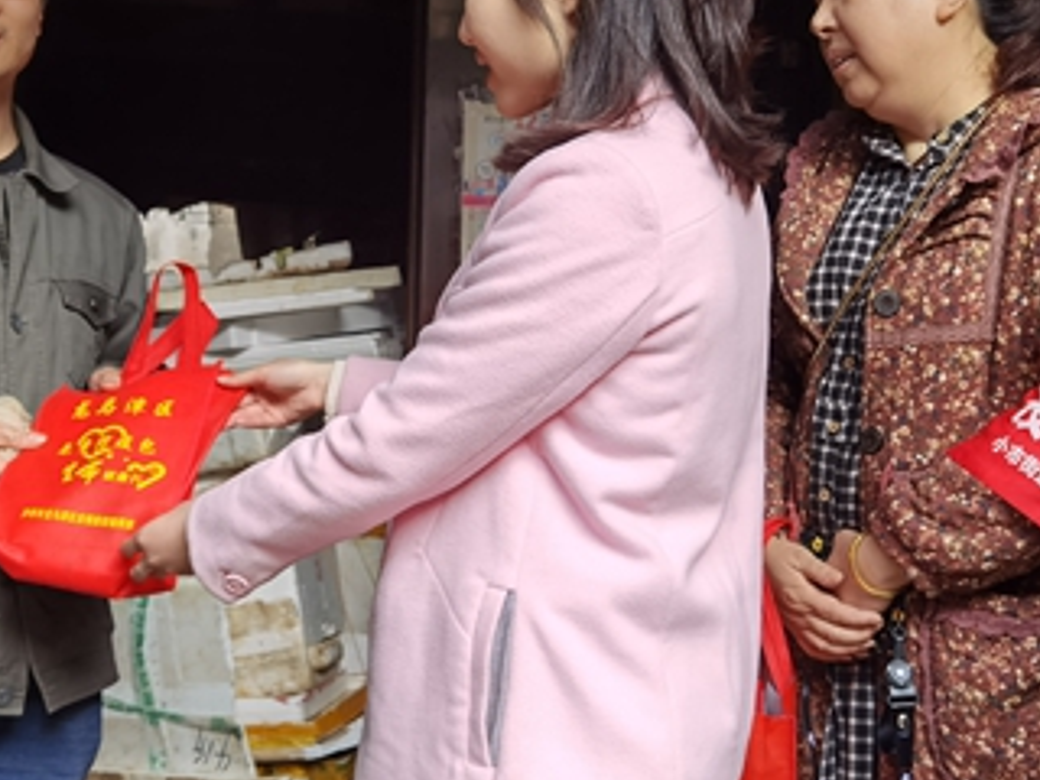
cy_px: 364
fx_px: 1622
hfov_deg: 35.3
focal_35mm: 54
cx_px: 361
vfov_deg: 27.0
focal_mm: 6.71
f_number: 1.9
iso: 50
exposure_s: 1/173
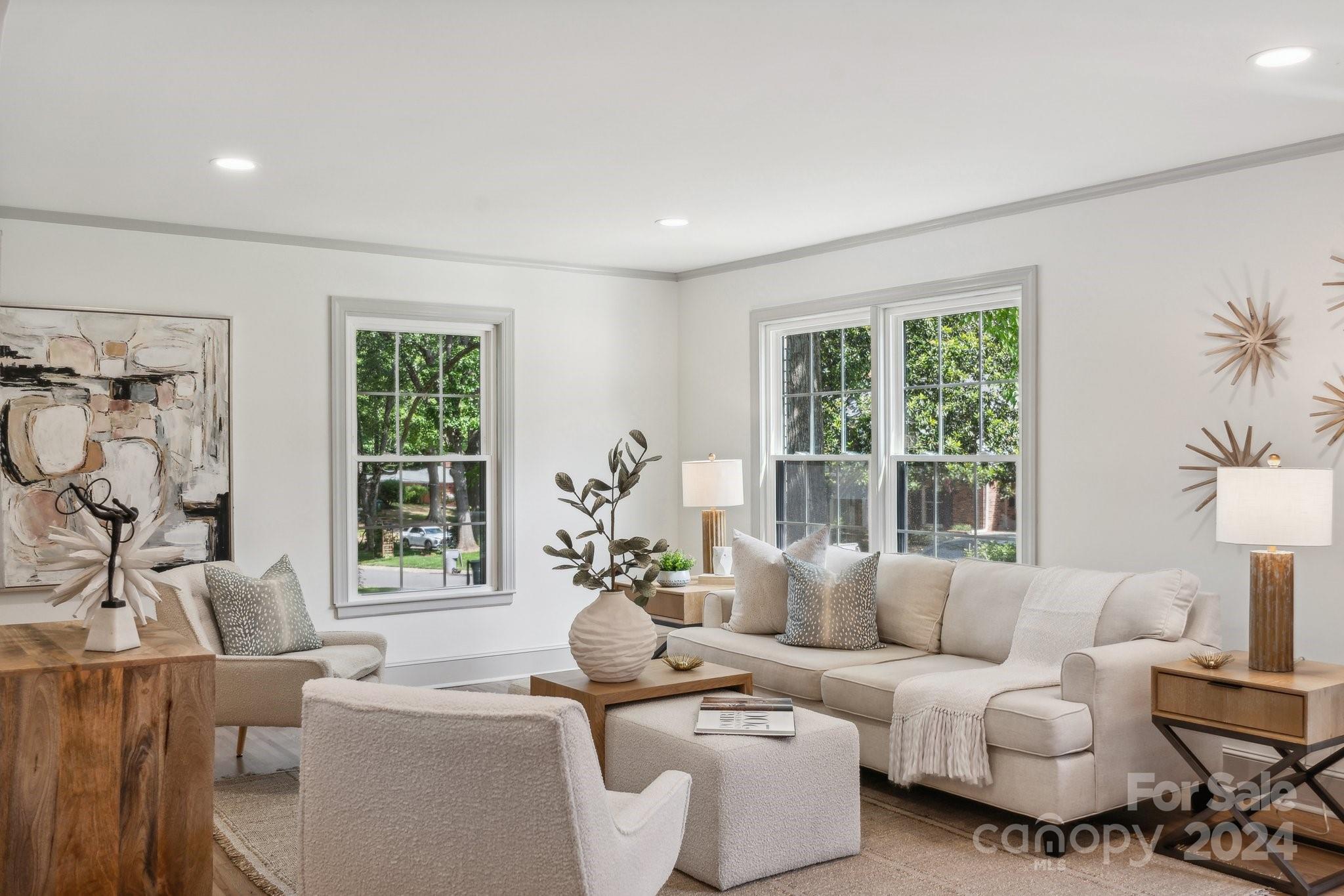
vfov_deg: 42.3
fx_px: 1157
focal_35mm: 31
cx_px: 672
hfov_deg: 60.3
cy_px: 448
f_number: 7.1
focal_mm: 31
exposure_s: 1/60
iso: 160
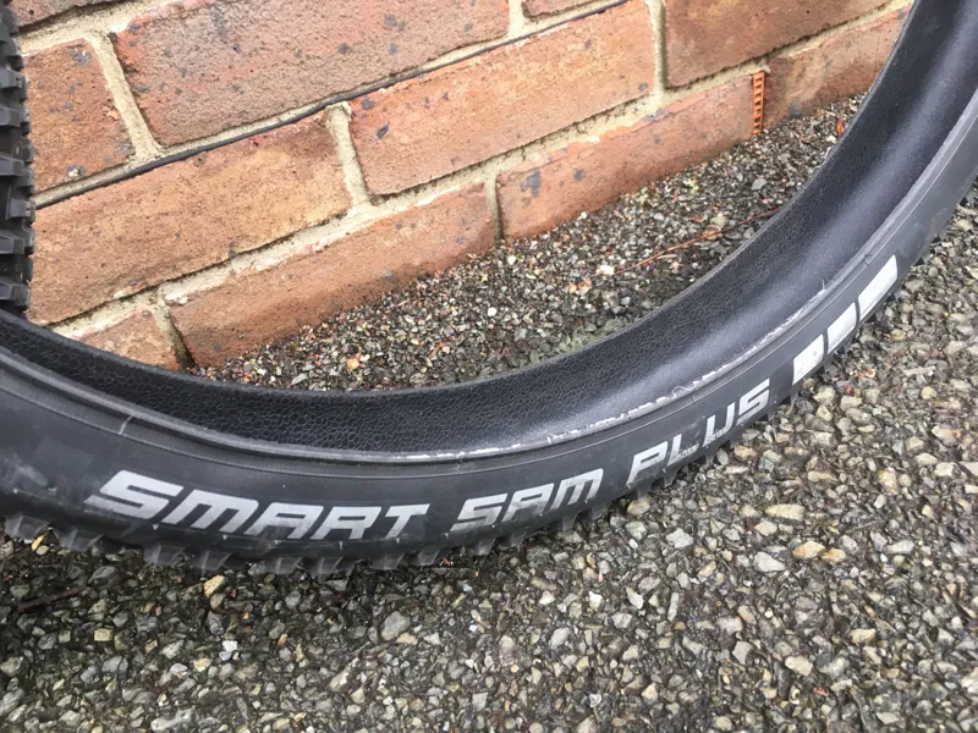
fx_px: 819
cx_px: 489
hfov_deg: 61.7
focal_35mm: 29
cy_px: 366
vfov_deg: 48.2
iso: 40
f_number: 2.2
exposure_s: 1/33
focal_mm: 4.15
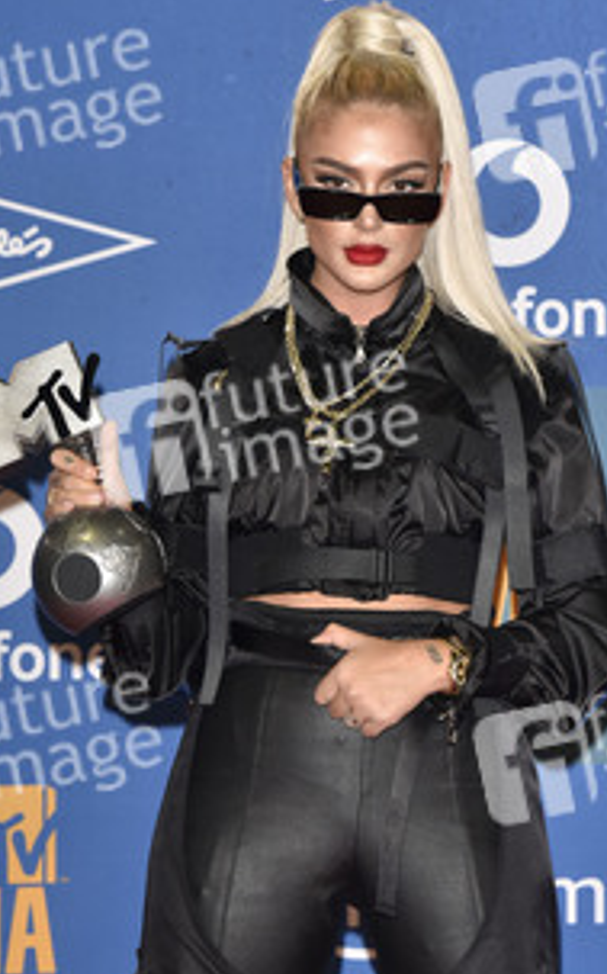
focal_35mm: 195
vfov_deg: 10.8
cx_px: 347
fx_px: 5169
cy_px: 588
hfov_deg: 6.7
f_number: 6.3
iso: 1600
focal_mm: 145
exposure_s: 1/250
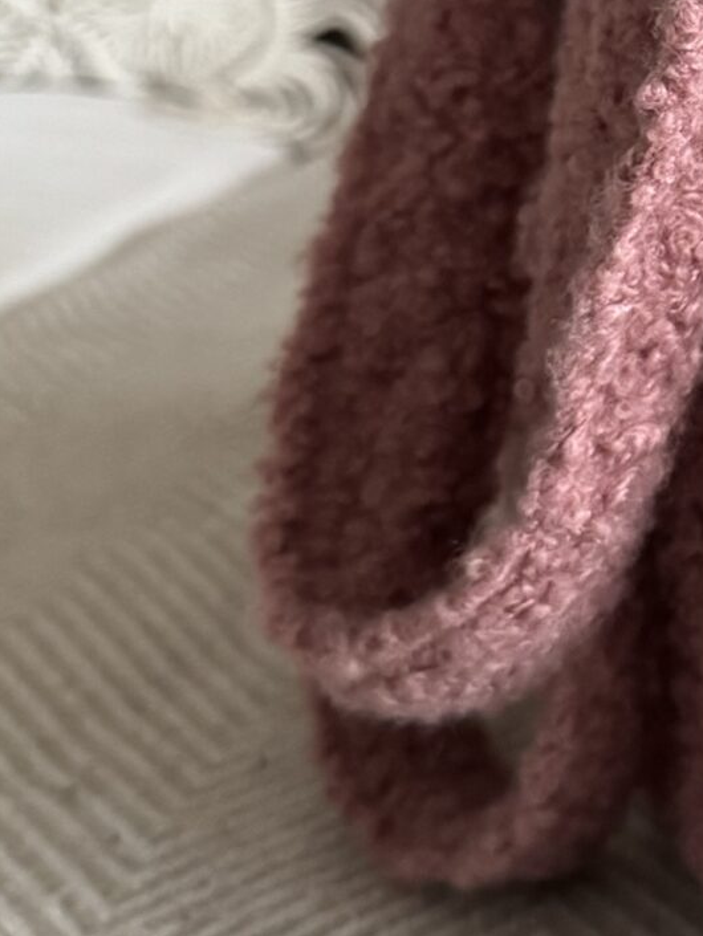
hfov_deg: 15.1
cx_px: 1184
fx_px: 2354
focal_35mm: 87
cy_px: 9
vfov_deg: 21.7
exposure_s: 1/60
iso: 800
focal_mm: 6.76
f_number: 1.78
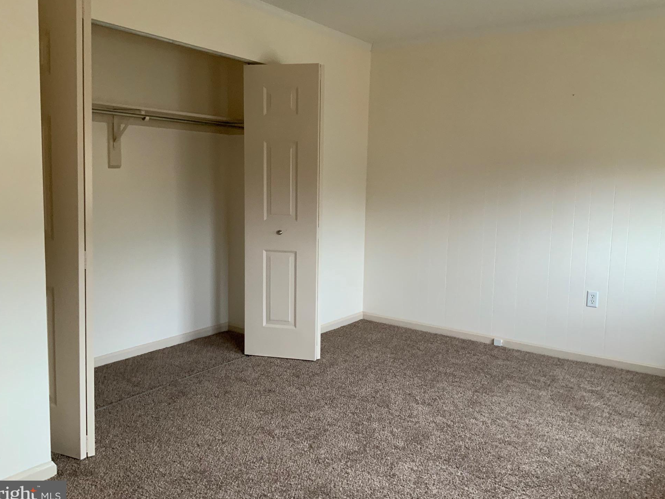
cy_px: 242
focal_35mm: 31
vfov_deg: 45.4
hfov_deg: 58.4
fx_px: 596
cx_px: 335
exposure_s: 1/60
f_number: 1.8
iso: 160
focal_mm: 3
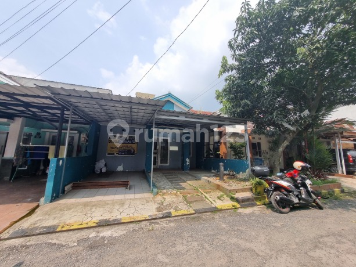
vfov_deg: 89.9
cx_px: 178
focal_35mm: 13
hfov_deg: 106.2
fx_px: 134
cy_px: 134
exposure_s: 1/1072
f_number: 2.2
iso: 50
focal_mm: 1.74
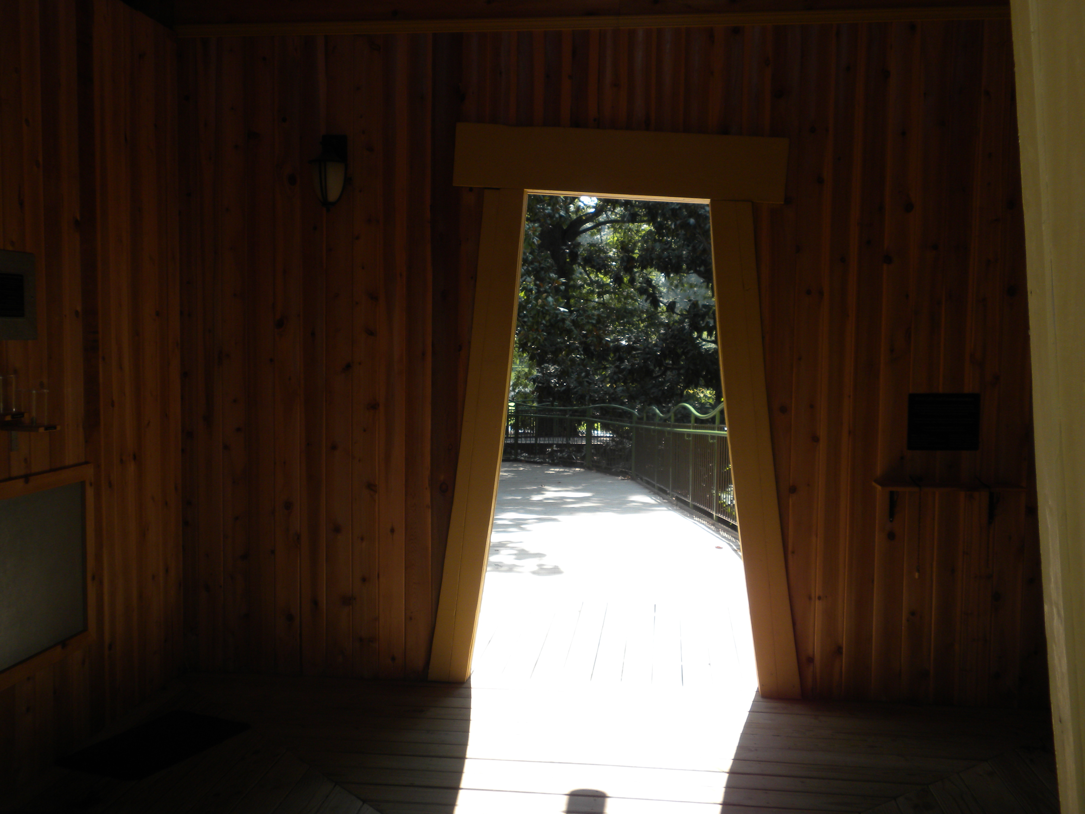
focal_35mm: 37
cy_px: 407
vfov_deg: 38.7
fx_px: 1160
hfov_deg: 50.1
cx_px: 542
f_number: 3.5
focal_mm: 6.6
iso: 64
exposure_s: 1/187
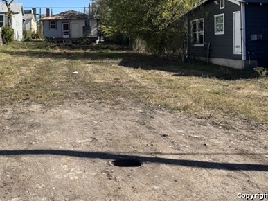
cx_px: 71
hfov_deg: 42.7
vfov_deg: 32.7
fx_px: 333
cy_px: 42
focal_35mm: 43
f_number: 1.6
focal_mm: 5.96
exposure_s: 1/2778
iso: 50
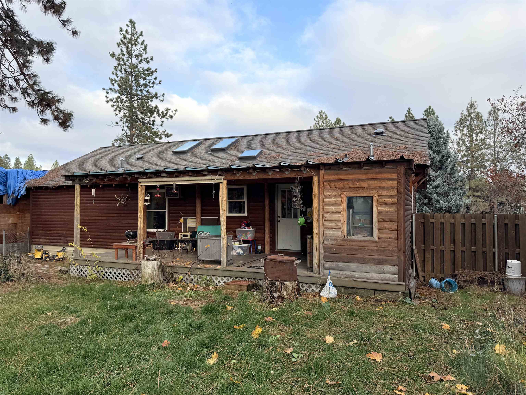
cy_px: 198
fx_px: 365
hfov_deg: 71.6
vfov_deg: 56.8
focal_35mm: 24
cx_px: 263
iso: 80
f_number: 1.78
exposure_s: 1/1585
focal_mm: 6.76
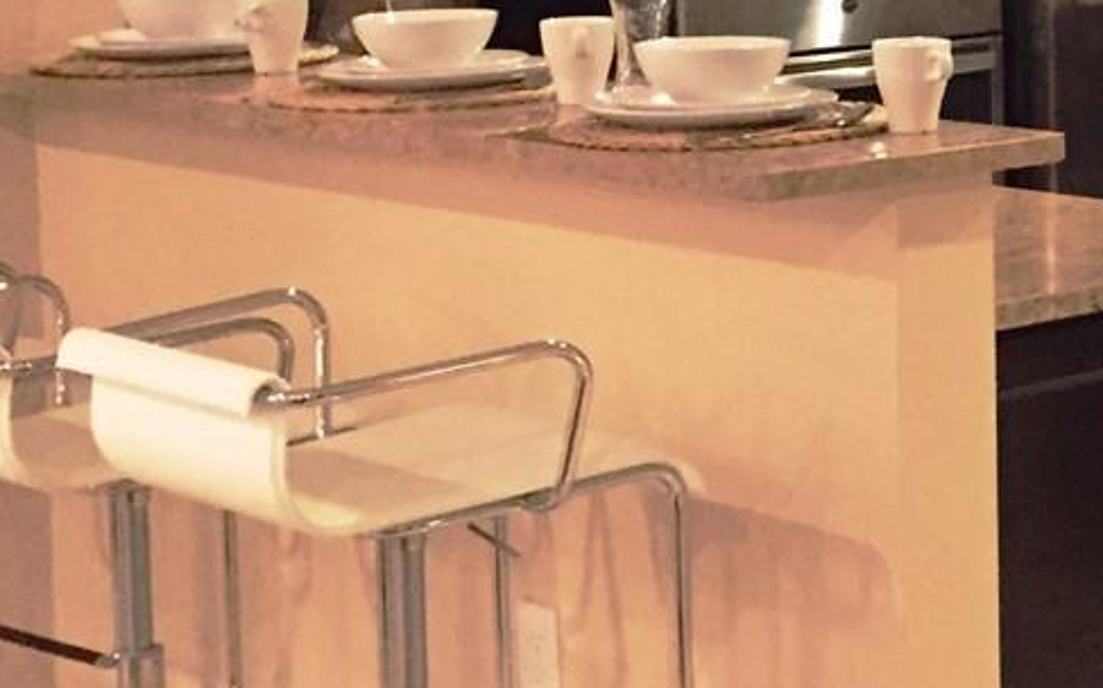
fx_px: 3035
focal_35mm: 101
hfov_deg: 18.7
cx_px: 1536
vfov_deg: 12.8
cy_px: -23
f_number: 2.2
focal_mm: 4.15
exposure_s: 1/15
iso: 400
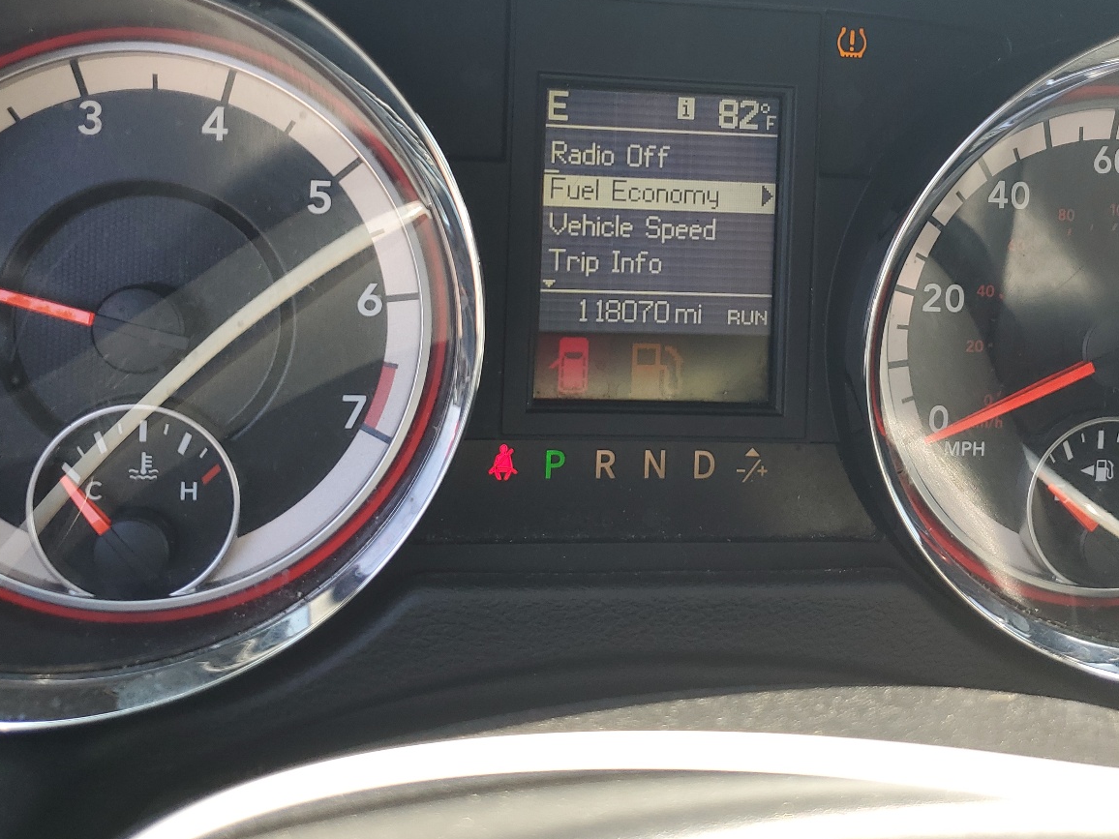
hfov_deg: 51.2
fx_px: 1164
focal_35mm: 36
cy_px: 273
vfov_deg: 39.1
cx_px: 644
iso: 50
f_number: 1.5
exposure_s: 1/213
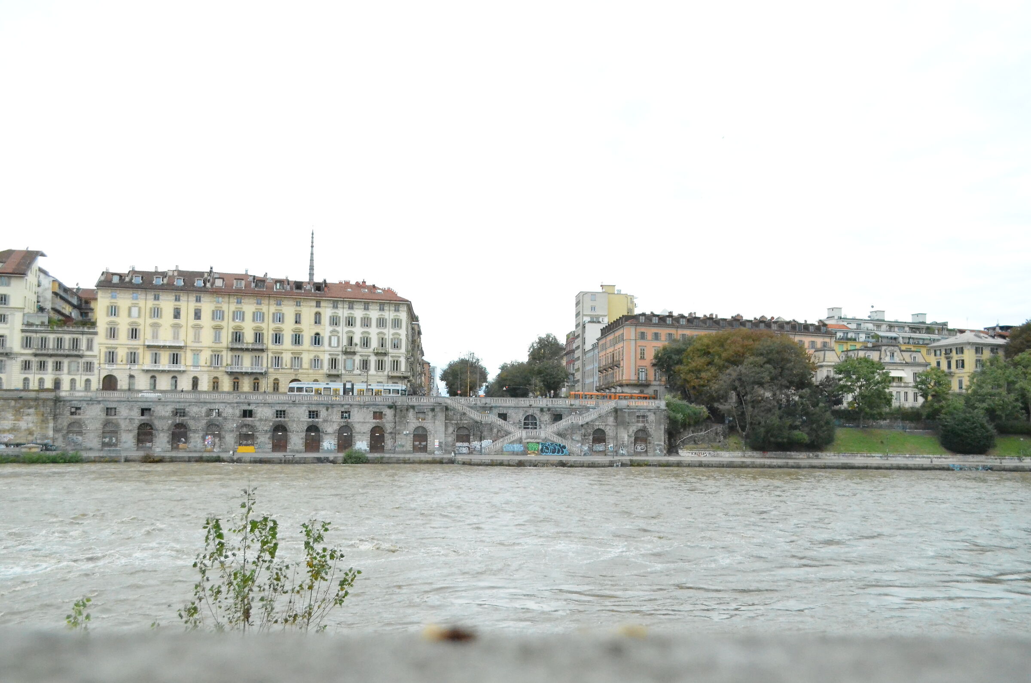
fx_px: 857
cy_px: 342
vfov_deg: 43.4
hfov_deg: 62.0
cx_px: 516
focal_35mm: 30
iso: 6400
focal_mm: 20
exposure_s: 1/8000
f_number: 5.6
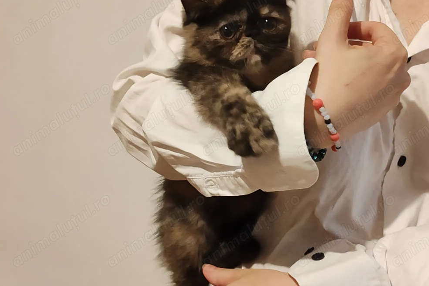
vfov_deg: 24.6
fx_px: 656
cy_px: 128
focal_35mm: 55
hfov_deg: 36.2
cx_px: 214
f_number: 1.9
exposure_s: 1/100
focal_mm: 6.12
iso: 4000
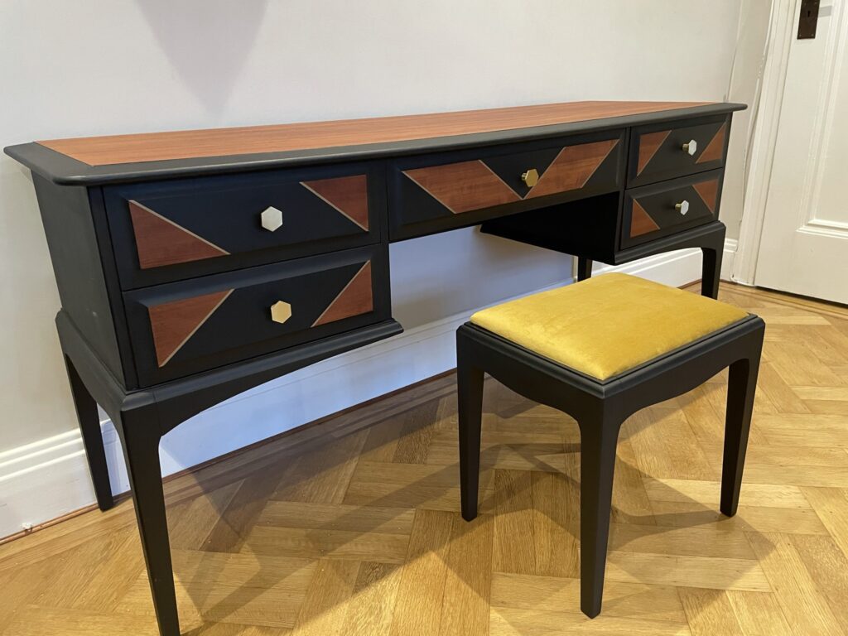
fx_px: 637
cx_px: 424
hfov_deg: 67.3
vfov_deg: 53.1
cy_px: 318
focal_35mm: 26
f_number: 1.6
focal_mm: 4.2
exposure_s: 1/60
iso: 500
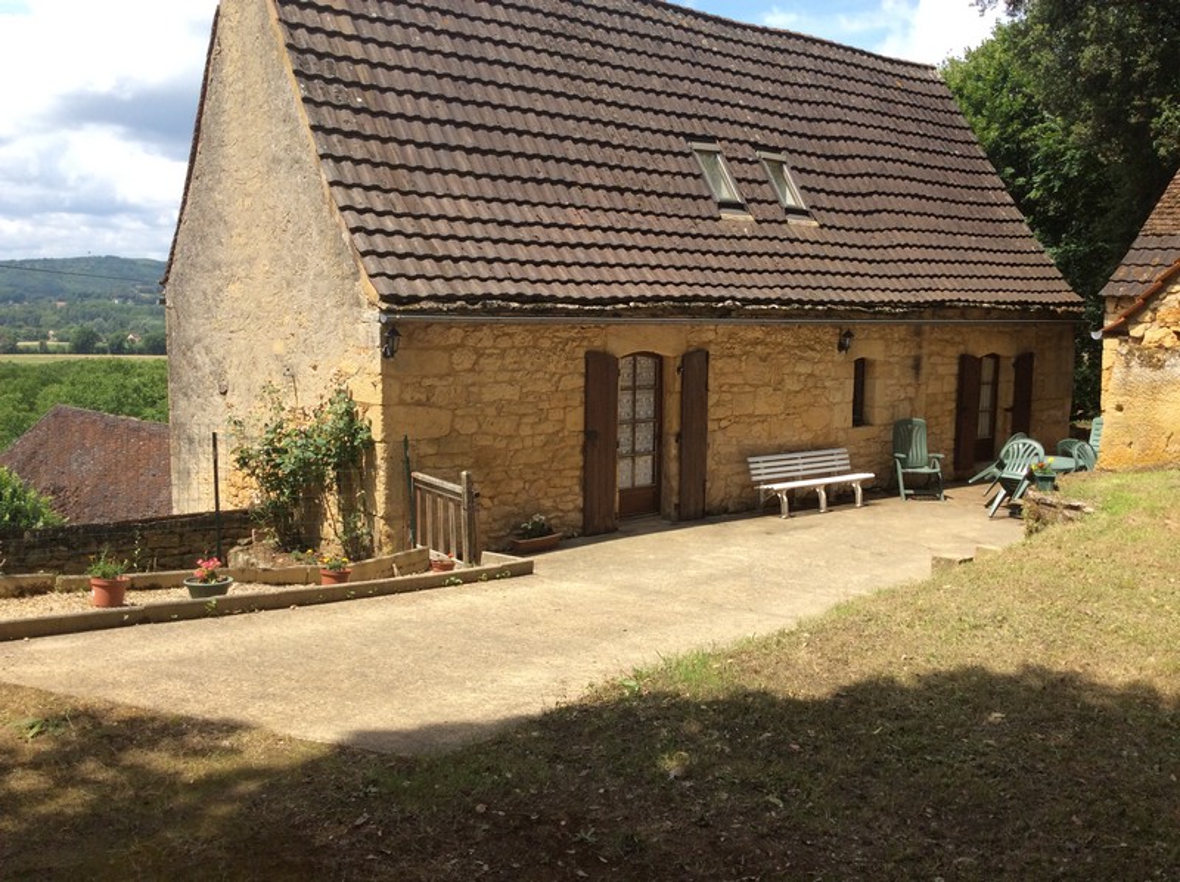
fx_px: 1090
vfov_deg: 44.1
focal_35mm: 32
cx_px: 590
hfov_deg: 56.9
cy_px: 441
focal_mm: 3.3
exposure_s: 1/1059
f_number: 2.4
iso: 32
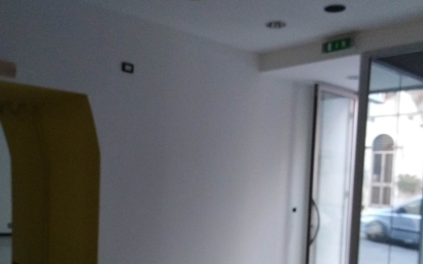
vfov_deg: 32.9
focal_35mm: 38
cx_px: 190
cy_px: 198
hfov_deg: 51.5
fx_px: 438
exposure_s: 1/20
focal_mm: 3.46
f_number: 2.2
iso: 462
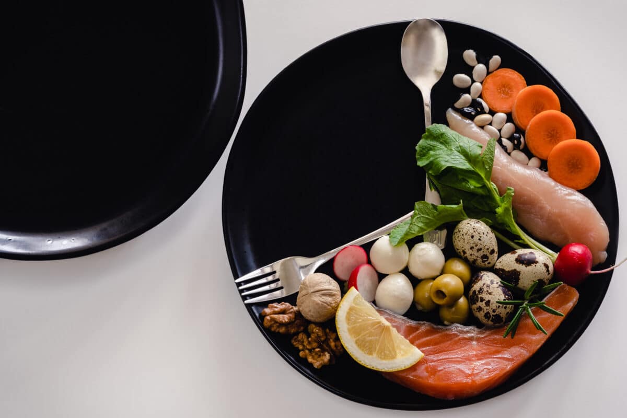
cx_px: 314
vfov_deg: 24.6
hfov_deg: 36.2
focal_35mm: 55
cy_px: 209
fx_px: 958
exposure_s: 3.2
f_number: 11
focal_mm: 55
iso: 100
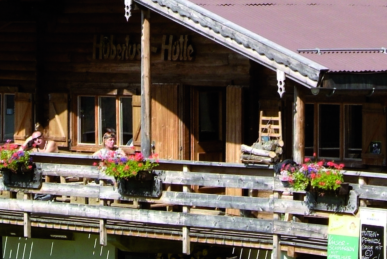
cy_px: 59
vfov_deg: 6.2
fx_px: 2389
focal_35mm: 222
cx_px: 419
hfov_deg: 9.2
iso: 400
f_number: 11
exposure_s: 1/500
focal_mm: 45
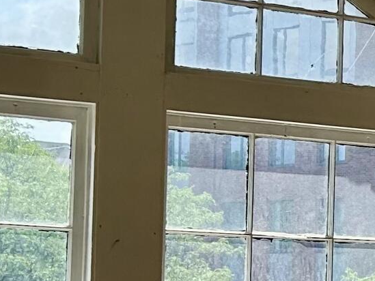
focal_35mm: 142
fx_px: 1539
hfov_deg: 12.9
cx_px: 628
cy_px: 301
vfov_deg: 10.3
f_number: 1.5
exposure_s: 1/1171
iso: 50
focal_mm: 5.7
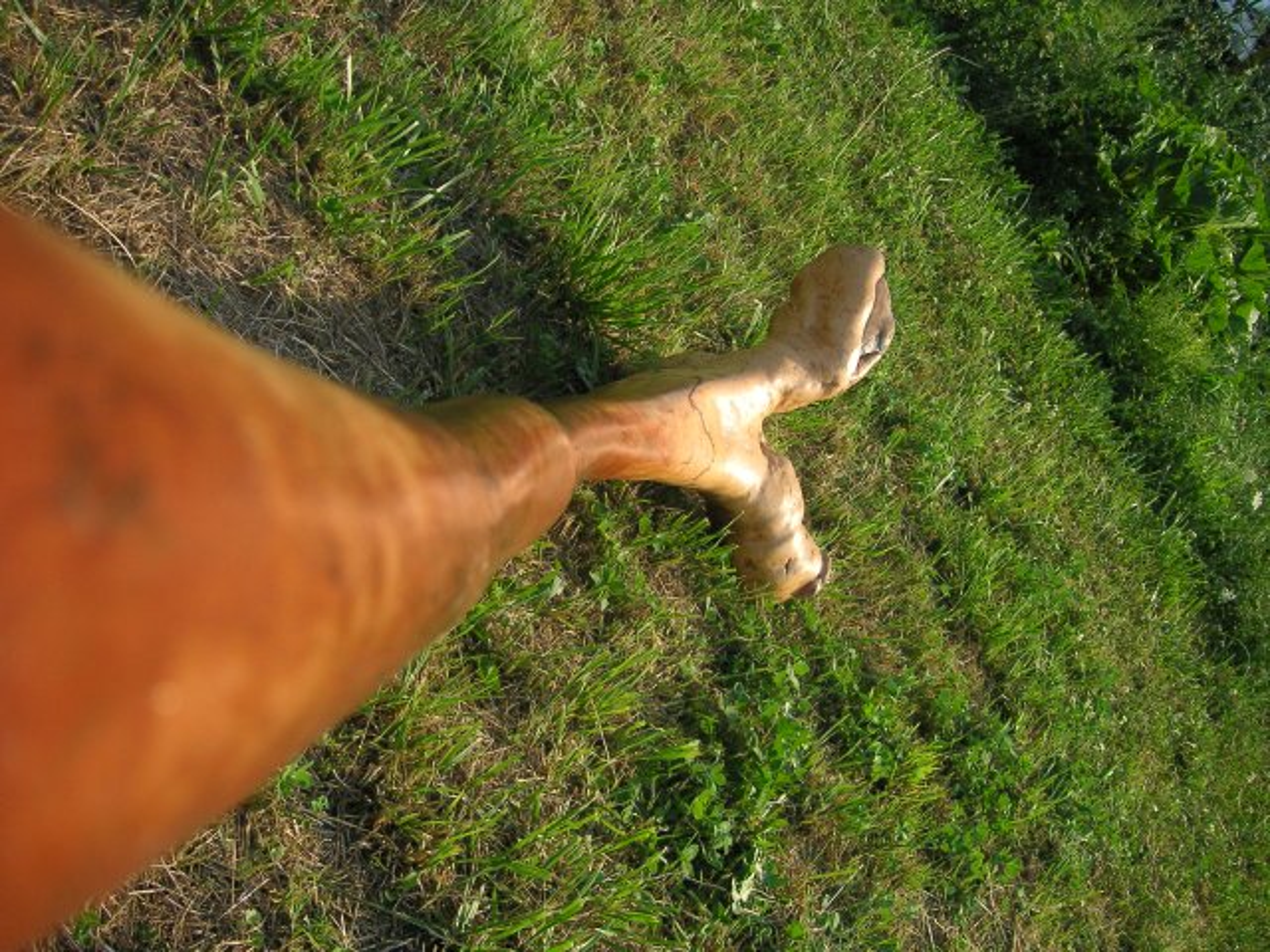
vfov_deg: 38.7
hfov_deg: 50.1
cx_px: 635
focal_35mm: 37
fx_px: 1357
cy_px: 476
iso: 50
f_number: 2.8
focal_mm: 6.1
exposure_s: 1/350
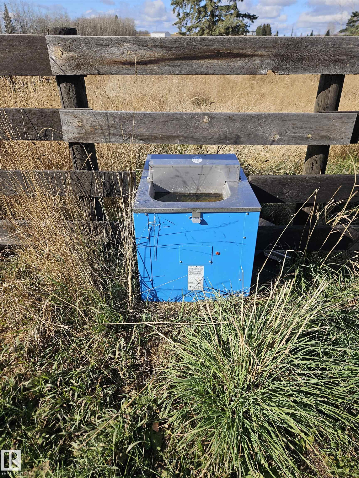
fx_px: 318
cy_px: 239
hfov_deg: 58.9
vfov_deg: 73.9
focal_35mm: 23
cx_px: 180
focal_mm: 5.4
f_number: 1.8
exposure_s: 1/1314
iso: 25
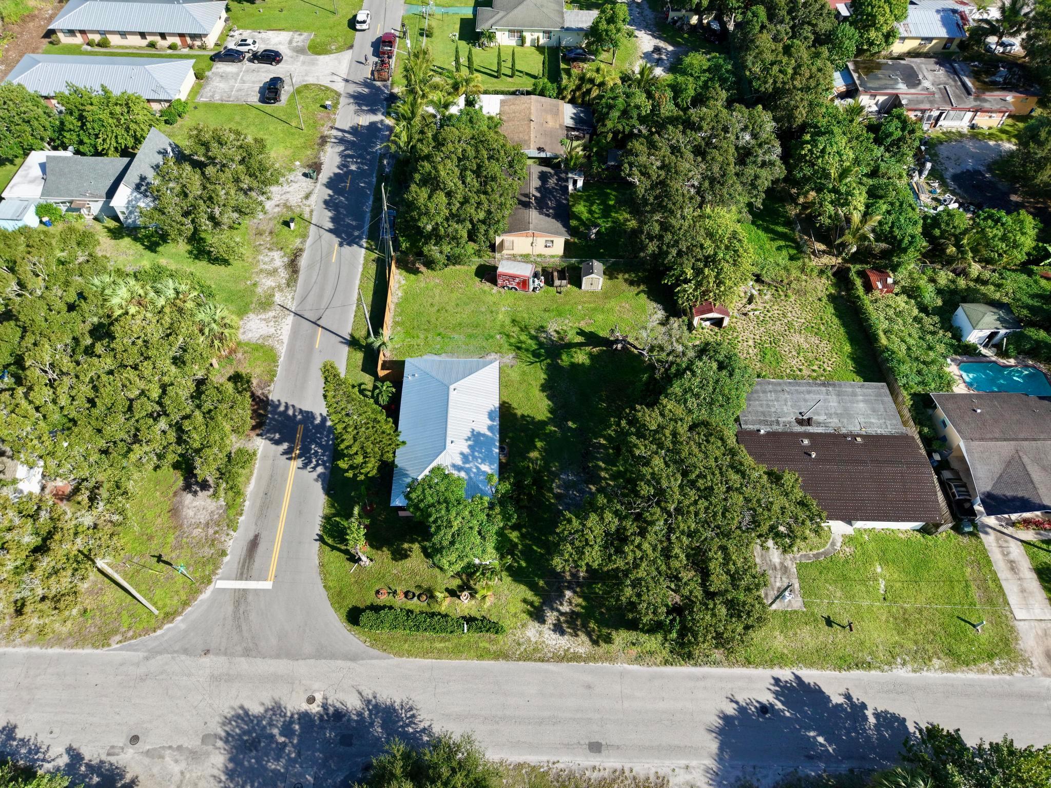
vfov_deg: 56.8
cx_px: 526
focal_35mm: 24
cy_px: 394
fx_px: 729
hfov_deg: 71.6
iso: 140
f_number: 1.8
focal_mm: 8.67
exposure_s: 1/240
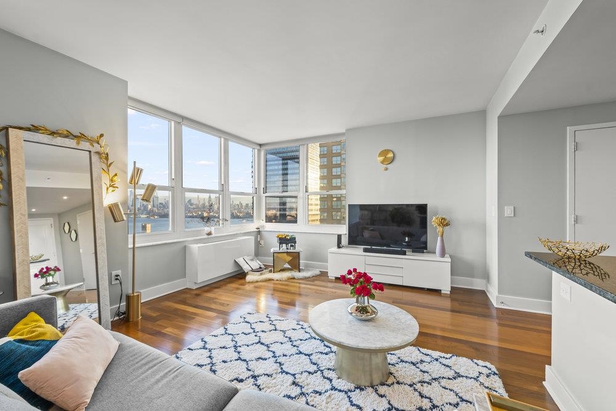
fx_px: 257
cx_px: 308
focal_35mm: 15
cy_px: 206
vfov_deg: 77.3
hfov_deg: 100.4
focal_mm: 15
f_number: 8
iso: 800
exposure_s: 1/10
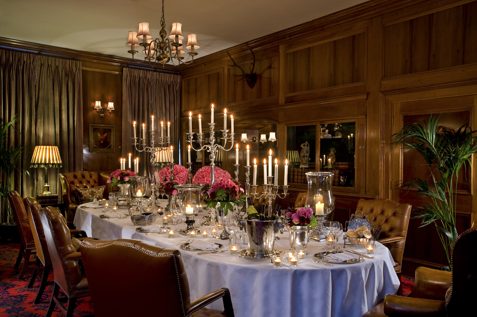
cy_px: 158
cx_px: 238
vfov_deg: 41.1
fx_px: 424
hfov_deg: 58.7
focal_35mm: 32
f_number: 9.5
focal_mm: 32
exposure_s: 1.5
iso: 200
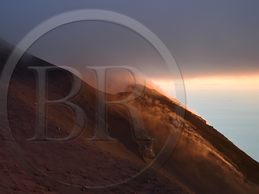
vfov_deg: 34.3
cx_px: 91
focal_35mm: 42
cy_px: 104
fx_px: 314
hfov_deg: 44.3
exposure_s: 1/400
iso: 400
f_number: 2.8
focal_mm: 31
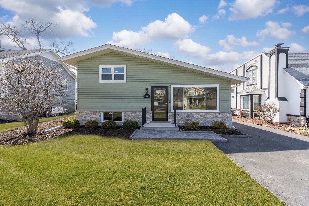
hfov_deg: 95.3
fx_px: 141
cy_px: 103
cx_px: 154
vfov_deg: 72.4
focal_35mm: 16
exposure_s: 1/250
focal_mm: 16.4
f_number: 9
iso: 200
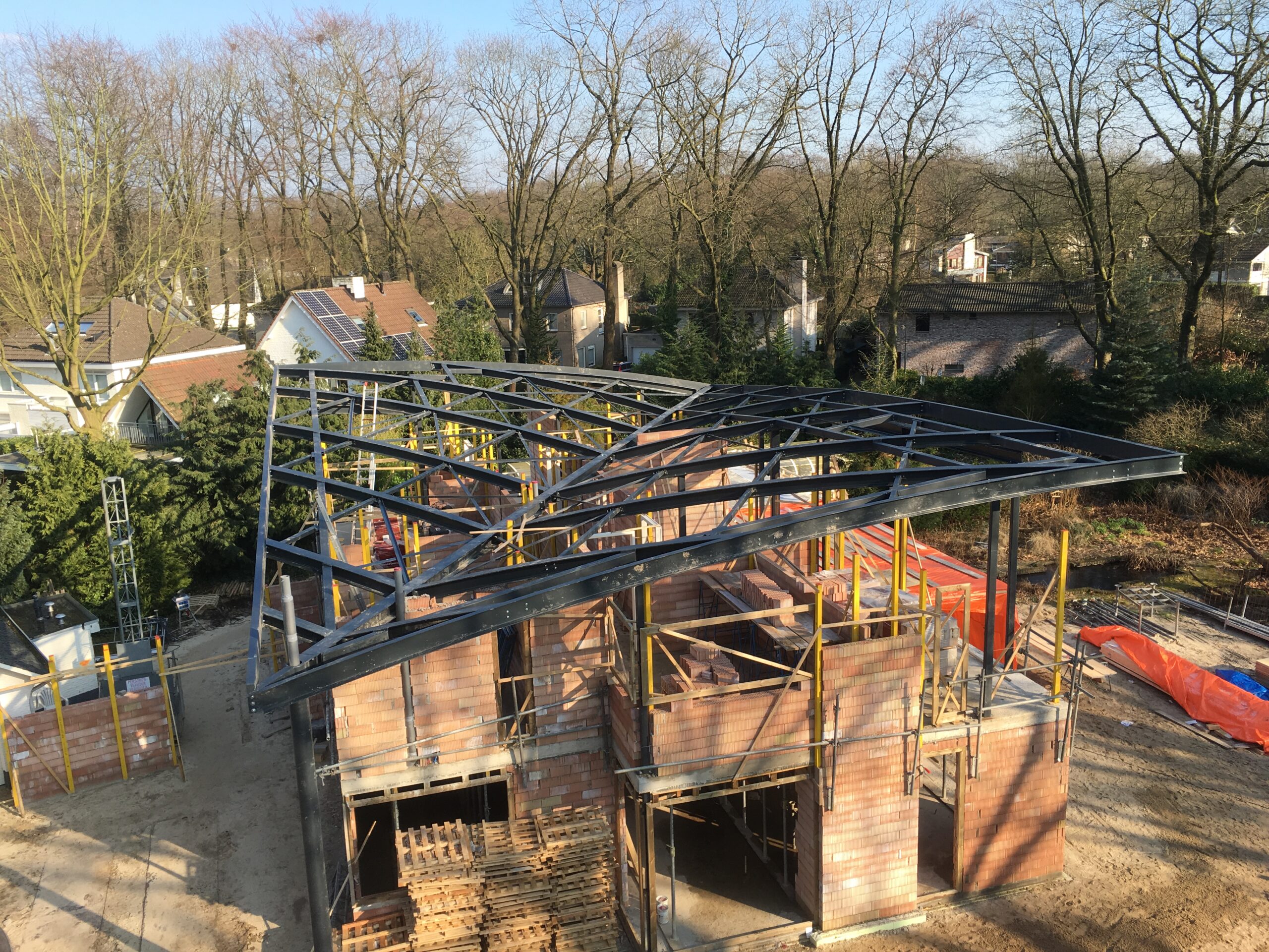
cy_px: 476
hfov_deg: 61.7
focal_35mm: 29
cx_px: 634
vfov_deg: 48.2
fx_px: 1063
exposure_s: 1/484
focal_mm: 4.15
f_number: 2.2
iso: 25
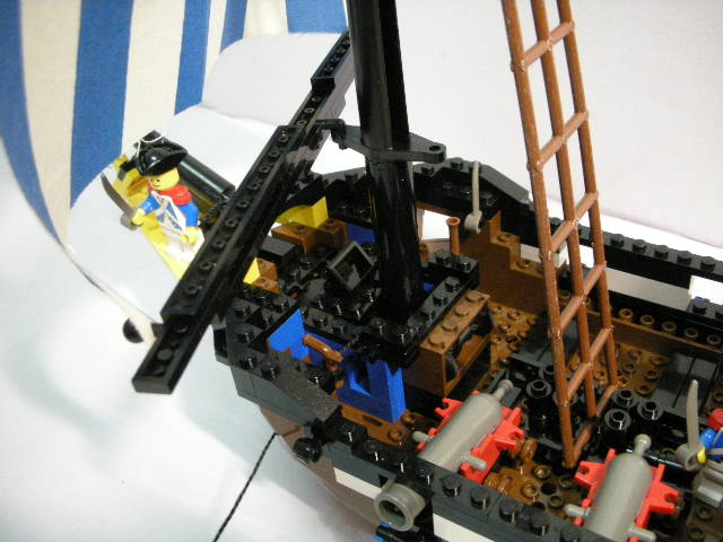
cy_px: 271
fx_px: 731
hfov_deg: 52.6
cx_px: 362
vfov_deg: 40.7
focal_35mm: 35
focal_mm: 5.8
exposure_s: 1/8.1
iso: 361
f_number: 2.8
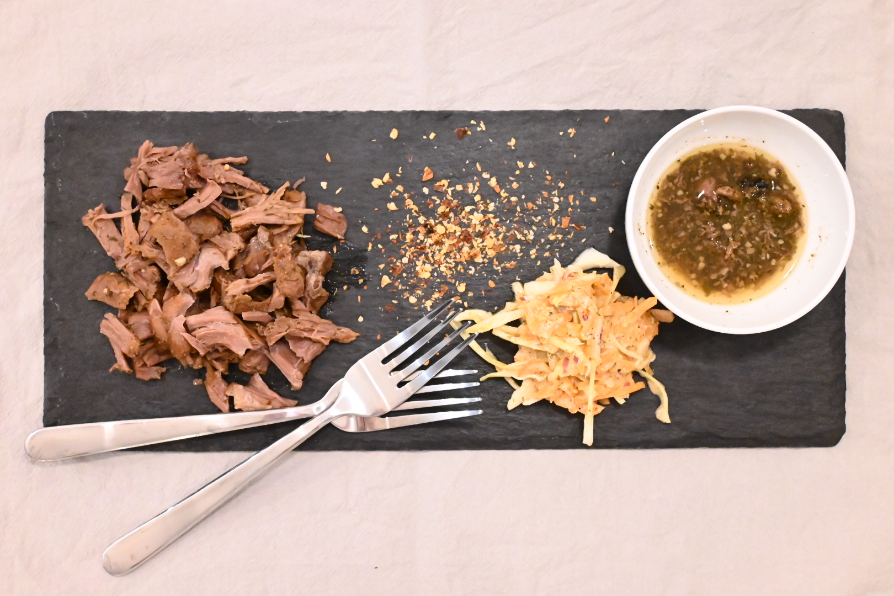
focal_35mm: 42
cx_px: 447
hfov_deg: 46.4
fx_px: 1043
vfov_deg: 31.9
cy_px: 298
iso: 9000
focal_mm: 28
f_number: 4.5
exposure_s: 1/125
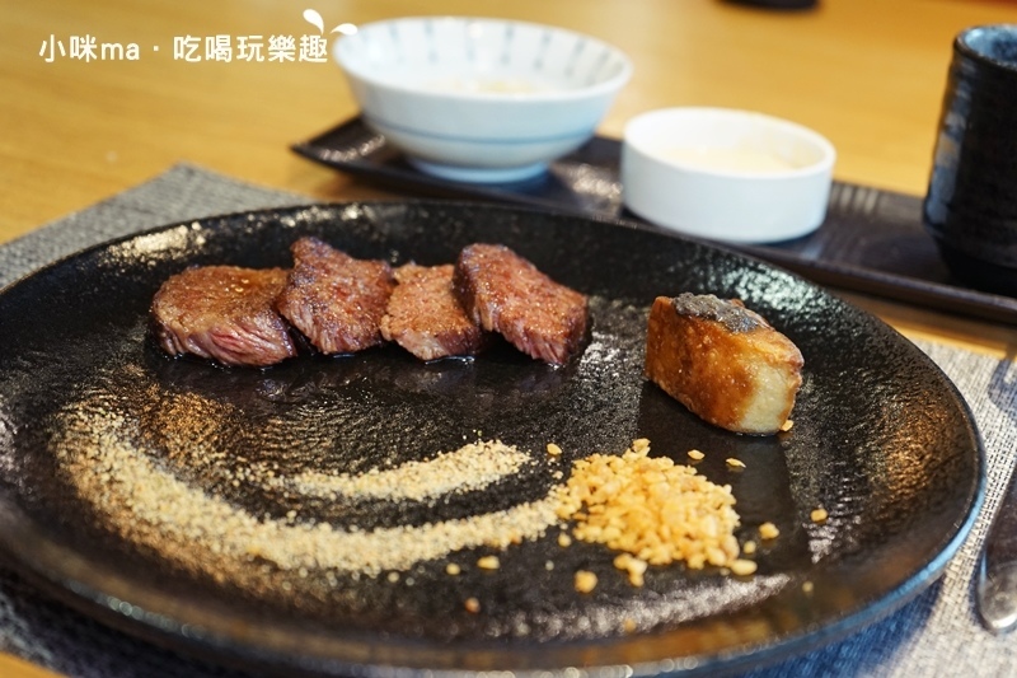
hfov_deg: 36.3
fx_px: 1553
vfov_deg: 24.6
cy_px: 339
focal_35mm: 55
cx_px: 508
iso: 1600
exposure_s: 1/60
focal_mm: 55
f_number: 5
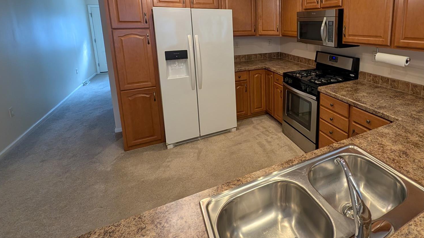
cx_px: 280
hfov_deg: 89.6
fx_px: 202
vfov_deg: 58.1
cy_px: 62
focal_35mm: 18
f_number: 1.95
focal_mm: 2.23
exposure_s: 1/120
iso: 184
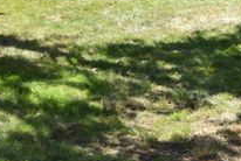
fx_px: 898
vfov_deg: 9.8
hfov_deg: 13.8
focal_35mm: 134
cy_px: -120
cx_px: 415
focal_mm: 24
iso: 200
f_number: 8
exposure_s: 1/250
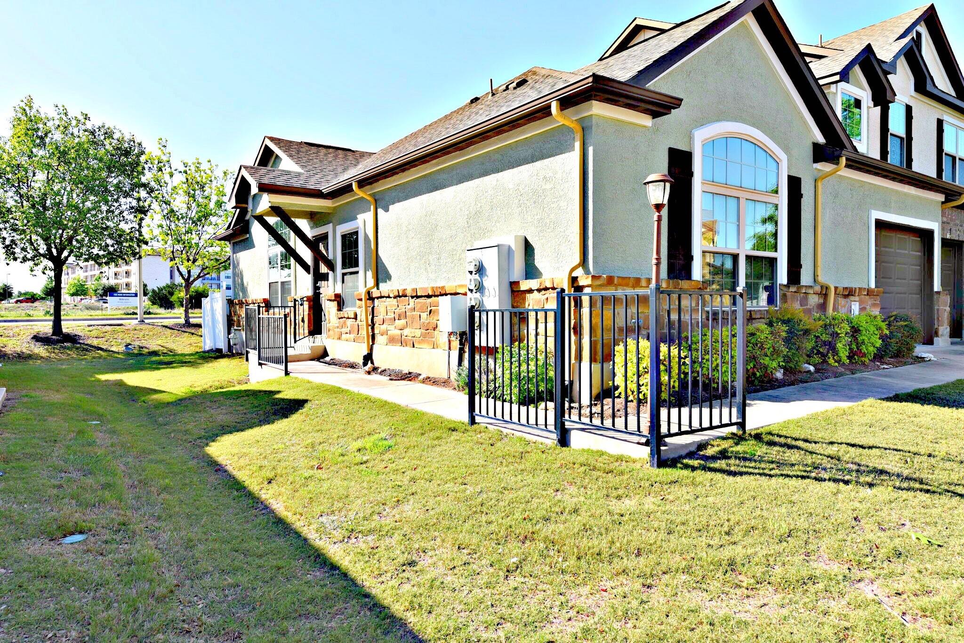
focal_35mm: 24
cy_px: 322
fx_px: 643
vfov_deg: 53.2
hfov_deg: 73.7
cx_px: 482
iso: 200
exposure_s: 1/320
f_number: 9
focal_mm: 24
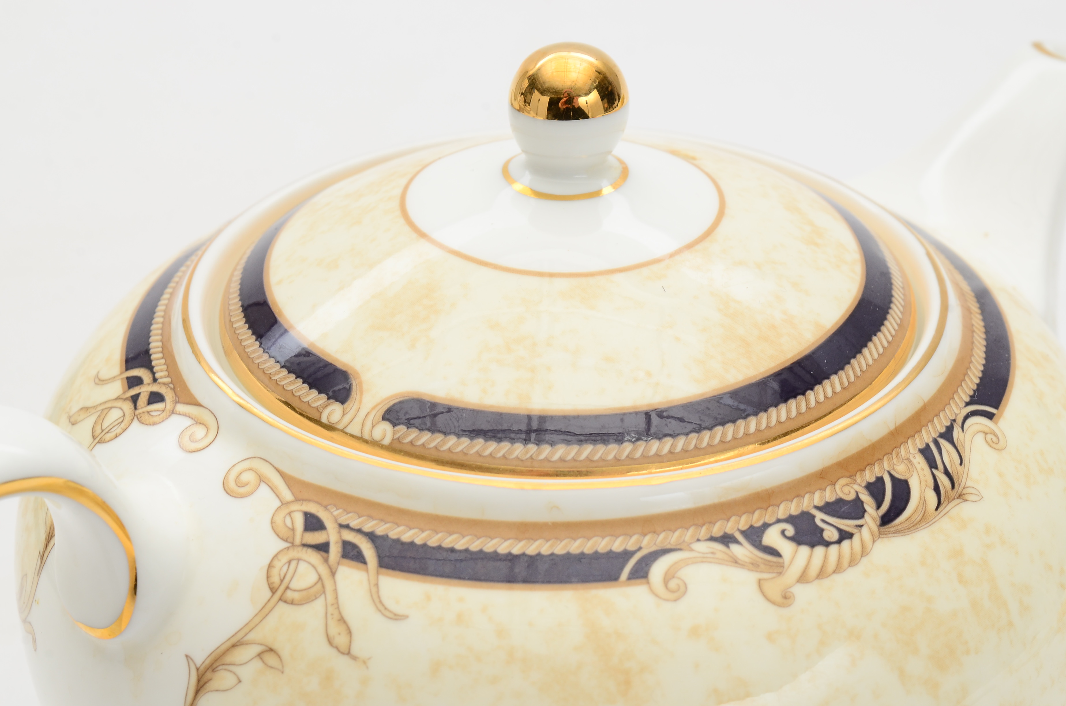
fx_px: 2305
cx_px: 533
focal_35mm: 78
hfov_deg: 26.0
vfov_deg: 17.4
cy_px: 353
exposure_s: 1/80
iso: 250
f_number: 14
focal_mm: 52
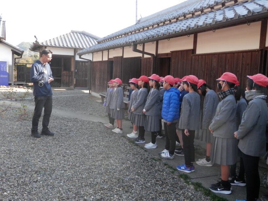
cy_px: 100
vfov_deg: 42.9
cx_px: 134
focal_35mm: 33
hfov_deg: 55.4
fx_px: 255
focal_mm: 6
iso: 80
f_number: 3.4
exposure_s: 1/100
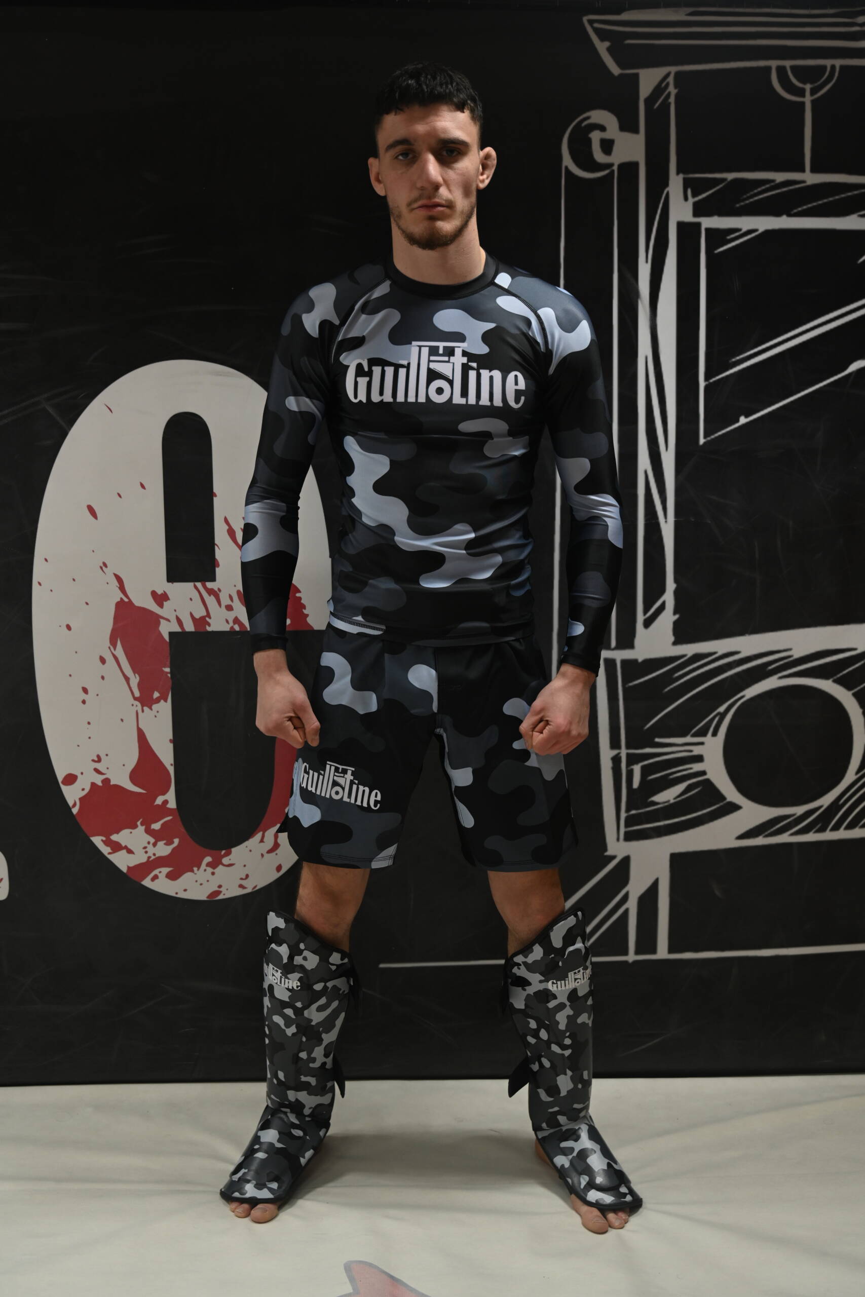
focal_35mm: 43
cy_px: 648
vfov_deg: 45.4
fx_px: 1549
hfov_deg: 31.2
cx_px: 432
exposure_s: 1/50
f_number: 3.2
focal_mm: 43
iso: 800
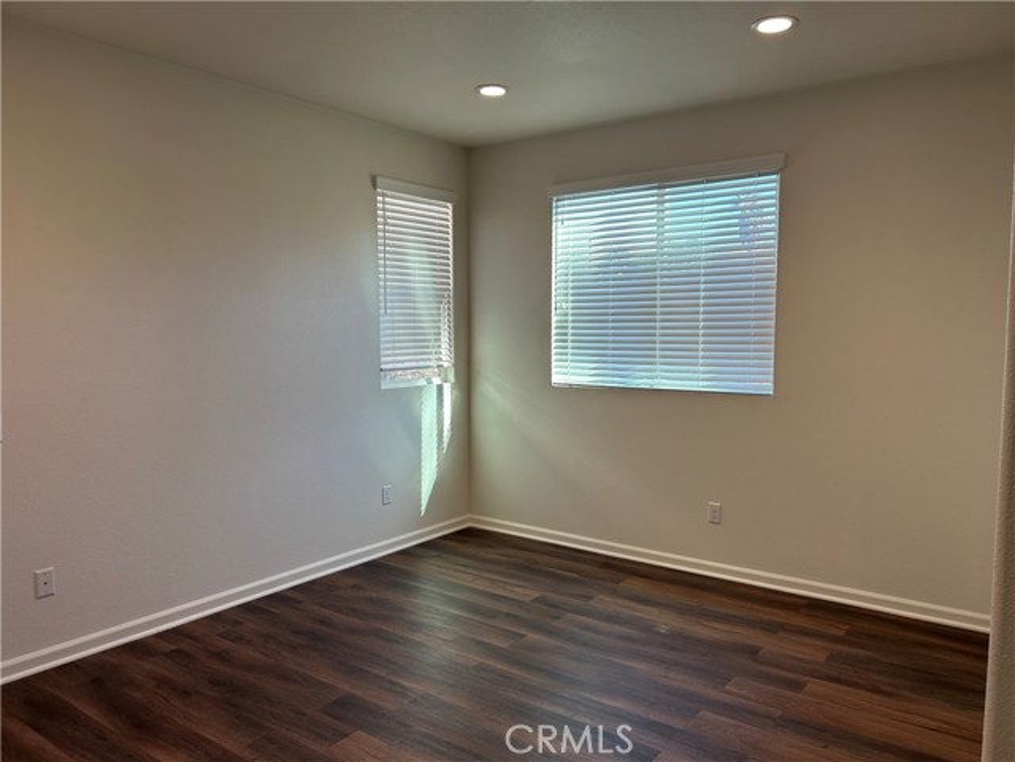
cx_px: 508
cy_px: 381
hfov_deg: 67.3
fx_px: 762
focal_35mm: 26
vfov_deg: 53.1
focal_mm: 5.7
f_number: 1.5
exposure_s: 1/140
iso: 40
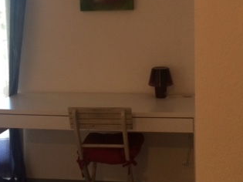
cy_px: 44
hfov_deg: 32.6
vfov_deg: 24.5
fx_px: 414
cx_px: 145
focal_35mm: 59
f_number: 2.2
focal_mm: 4.15
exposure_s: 1/33
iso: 125
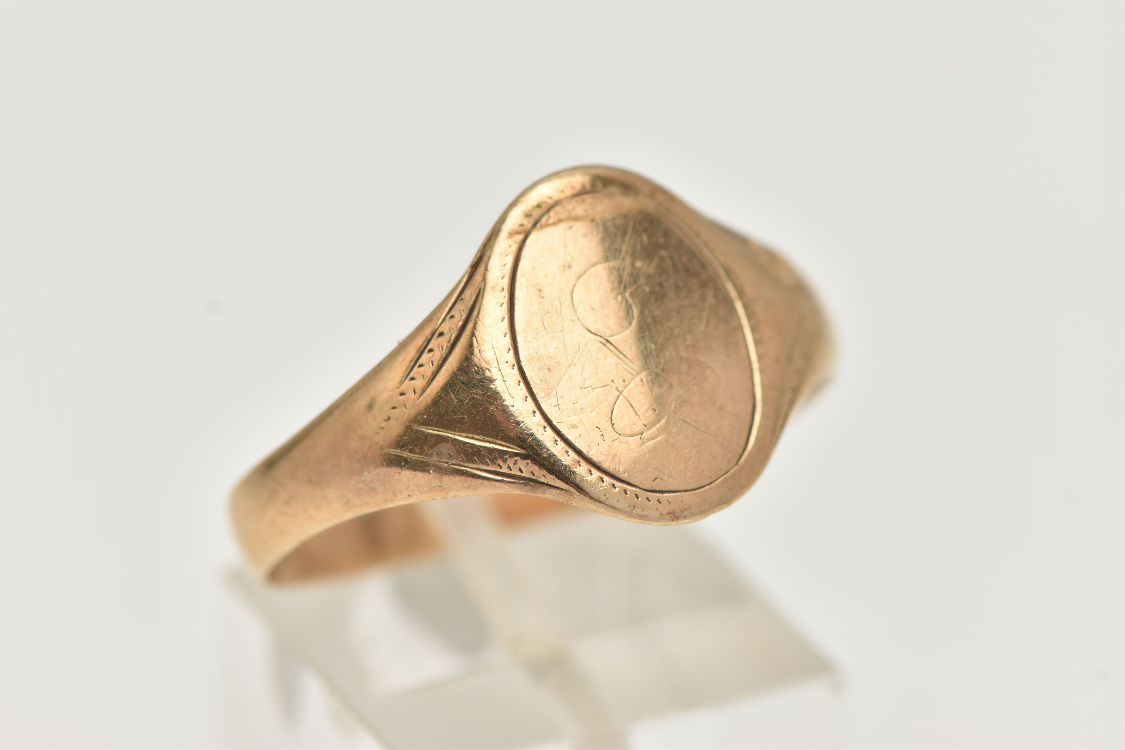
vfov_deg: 8.7
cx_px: 562
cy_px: 375
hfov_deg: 13.0
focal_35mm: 158
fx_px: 4921
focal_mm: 105
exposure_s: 1/100
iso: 200
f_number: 8
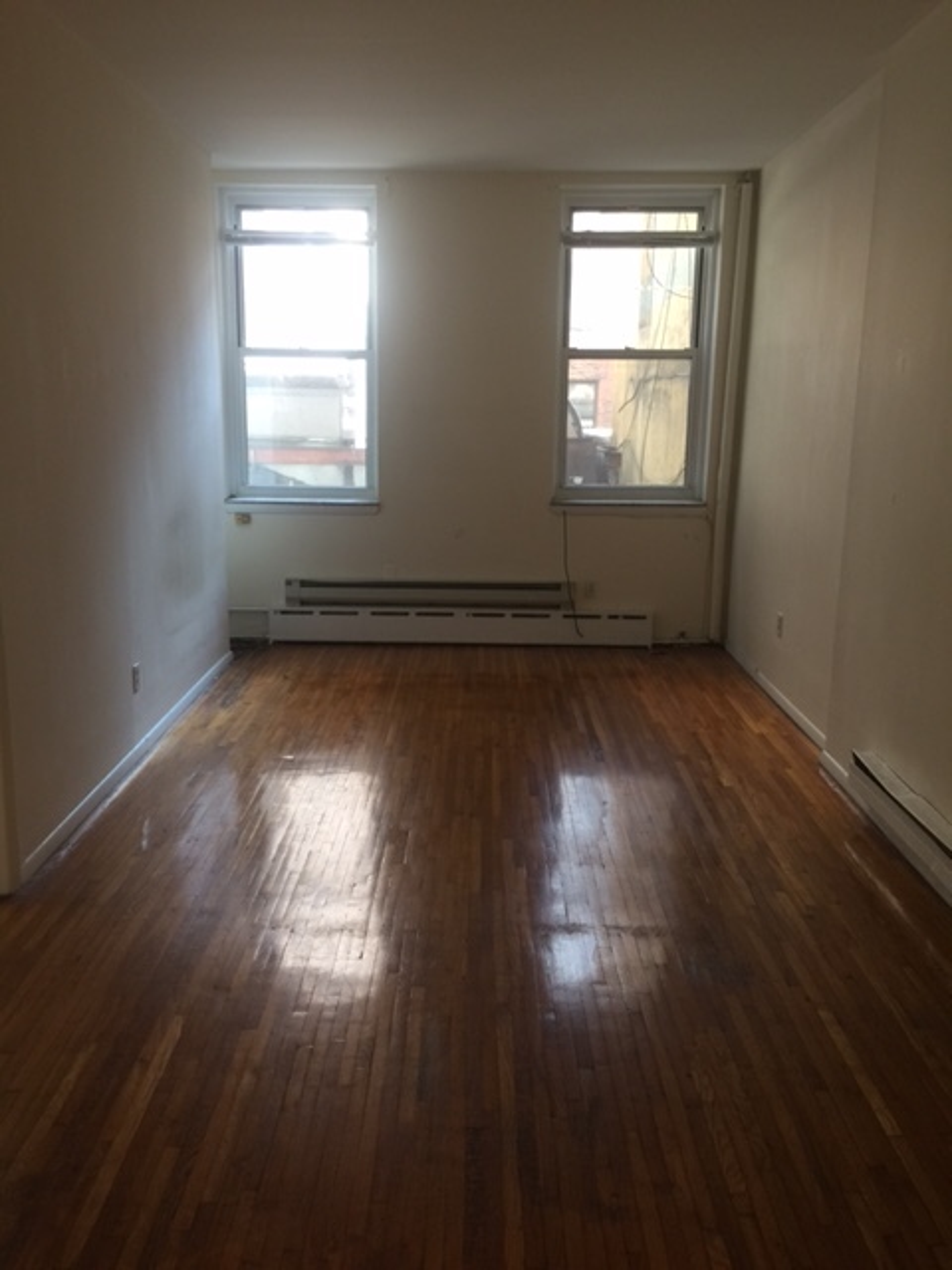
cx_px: 476
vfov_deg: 61.7
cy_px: 635
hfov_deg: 48.2
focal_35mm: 29
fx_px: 1063
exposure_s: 1/15
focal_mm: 4.15
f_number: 2.2
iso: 40
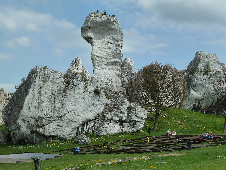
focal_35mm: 63
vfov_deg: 23.3
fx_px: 411
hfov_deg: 30.7
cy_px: 85
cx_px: 113
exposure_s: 1/500
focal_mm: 10.3
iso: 125
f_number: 5.6
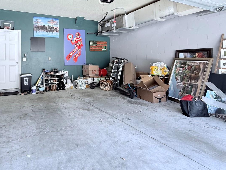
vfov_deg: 61.9
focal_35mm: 21
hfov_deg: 75.2
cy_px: 57
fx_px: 137
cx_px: 67
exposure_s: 1/99
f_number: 2.2
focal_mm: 2.22
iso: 80
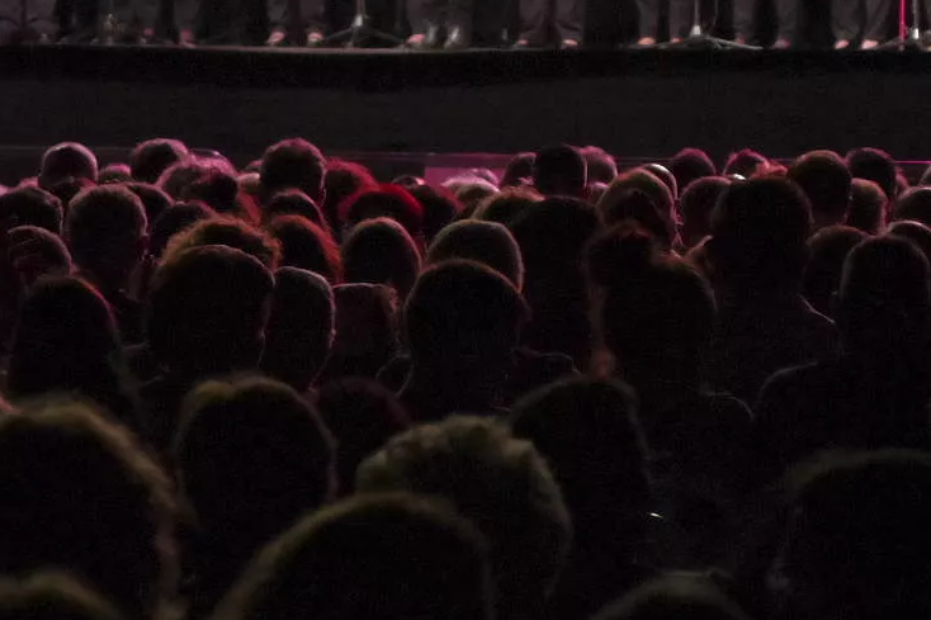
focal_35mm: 272
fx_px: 7032
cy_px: 176
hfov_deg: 7.6
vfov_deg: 5.0
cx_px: 471
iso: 6400
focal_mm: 68
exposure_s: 1/640
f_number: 4
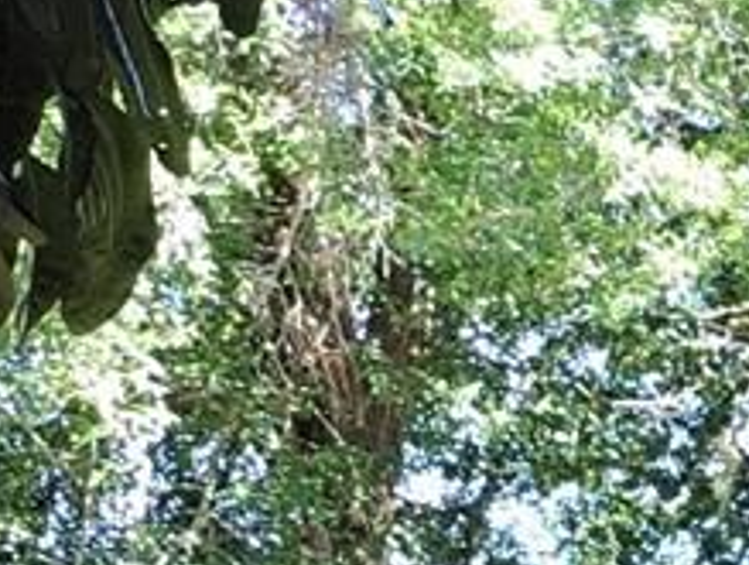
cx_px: 2339
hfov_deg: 8.9
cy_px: 1757
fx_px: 3793
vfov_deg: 7.4
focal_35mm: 175
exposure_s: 1/60
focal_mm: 5.23
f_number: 1.8
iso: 50
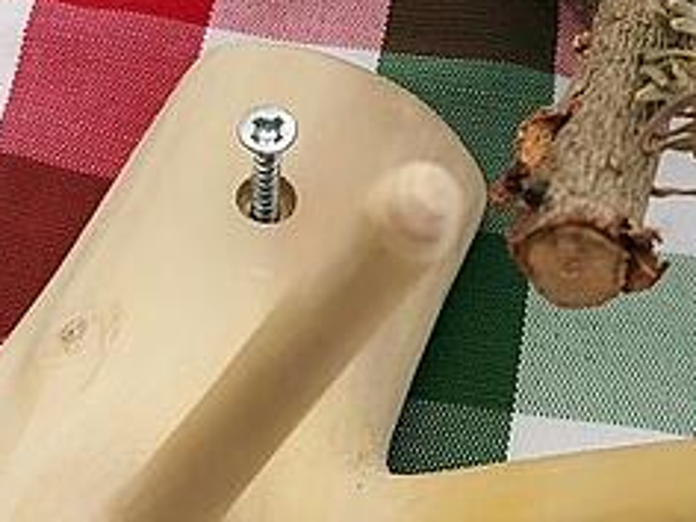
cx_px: 363
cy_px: -19
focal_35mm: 93
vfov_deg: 15.6
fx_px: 1870
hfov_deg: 21.1
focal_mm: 5.58
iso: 50
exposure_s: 1/1045
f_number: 1.8
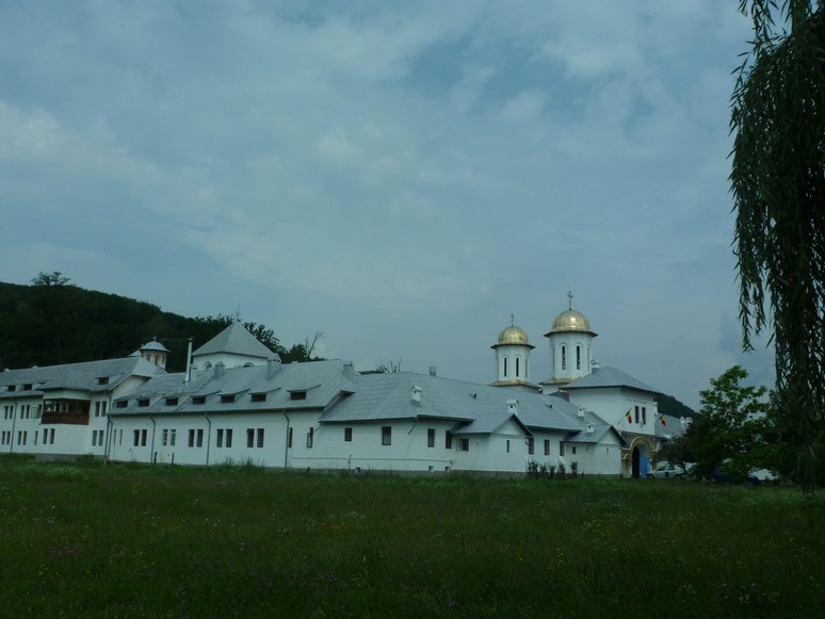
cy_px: 319
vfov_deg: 45.5
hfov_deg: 58.3
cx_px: 402
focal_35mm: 31
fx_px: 739
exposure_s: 1/640
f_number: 5.6
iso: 100
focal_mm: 5.4
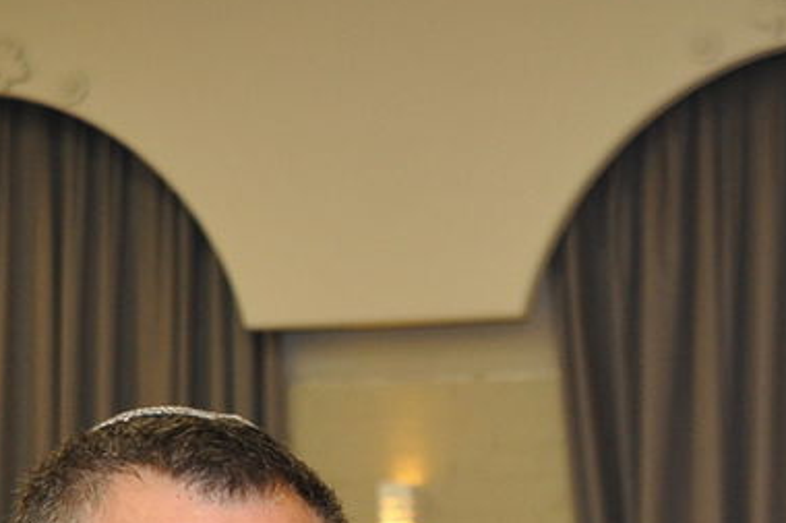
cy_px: 867
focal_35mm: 129
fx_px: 2815
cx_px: 896
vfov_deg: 10.2
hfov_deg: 15.4
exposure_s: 1/100
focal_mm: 35
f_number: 4
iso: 1600
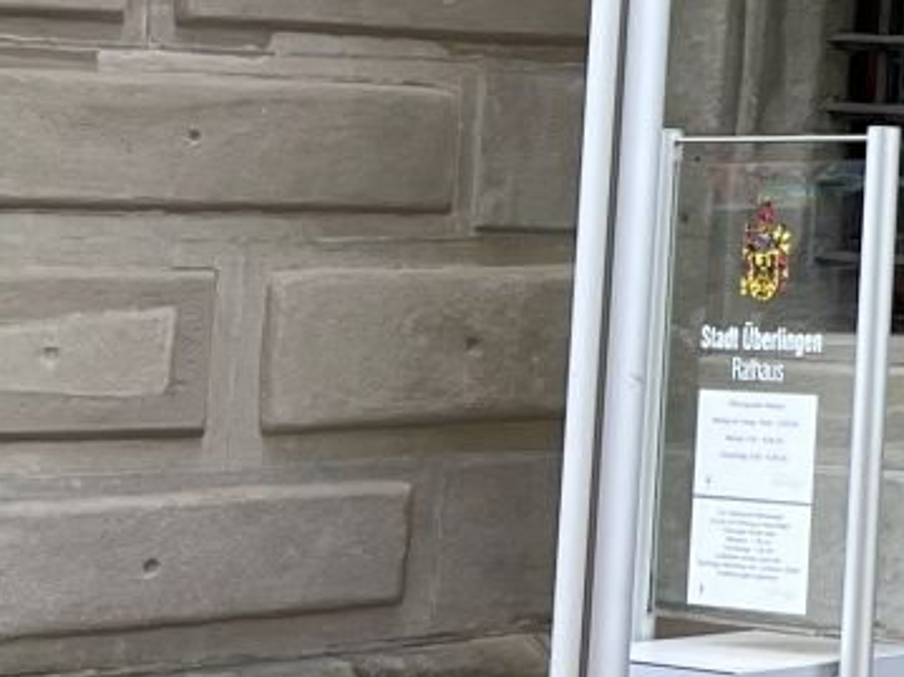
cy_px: -227
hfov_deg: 11.9
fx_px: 3629
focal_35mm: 139
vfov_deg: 10.4
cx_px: 2075
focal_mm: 5.7
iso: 50
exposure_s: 1/304
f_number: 1.5
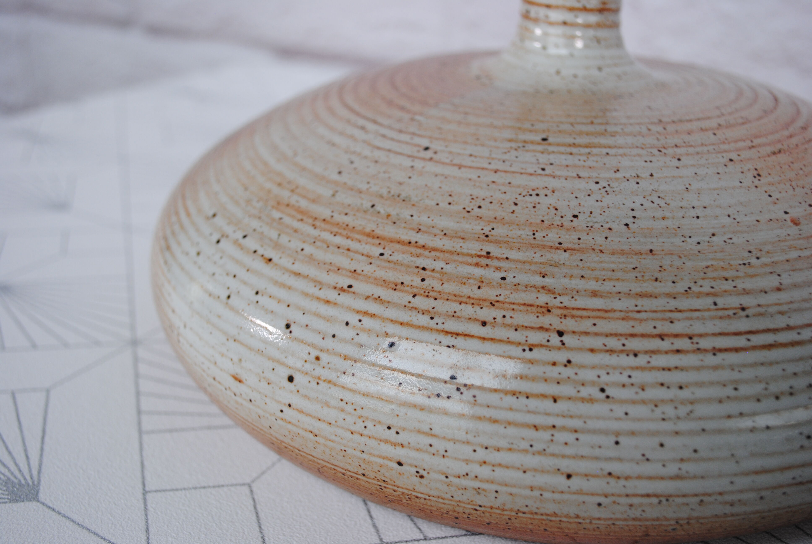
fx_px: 881
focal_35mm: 39
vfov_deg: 34.3
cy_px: 272
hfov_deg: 49.5
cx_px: 406
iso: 200
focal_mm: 26
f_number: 5
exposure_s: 1/100
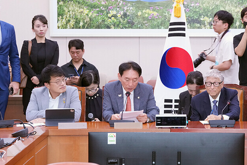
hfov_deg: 11.2
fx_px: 1262
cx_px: 164
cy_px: 47
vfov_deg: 7.5
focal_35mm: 184
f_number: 5.6
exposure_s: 1/125
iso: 3200
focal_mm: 119
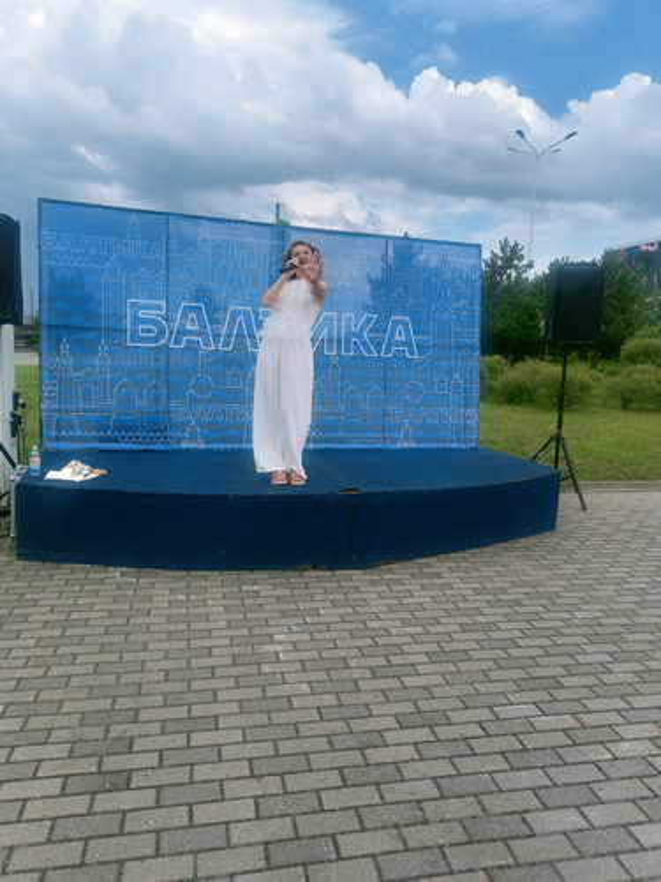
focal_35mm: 28
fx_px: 713
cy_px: 441
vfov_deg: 63.4
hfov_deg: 49.7
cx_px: 330
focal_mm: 4.69
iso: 112
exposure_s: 1/2398
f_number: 1.8
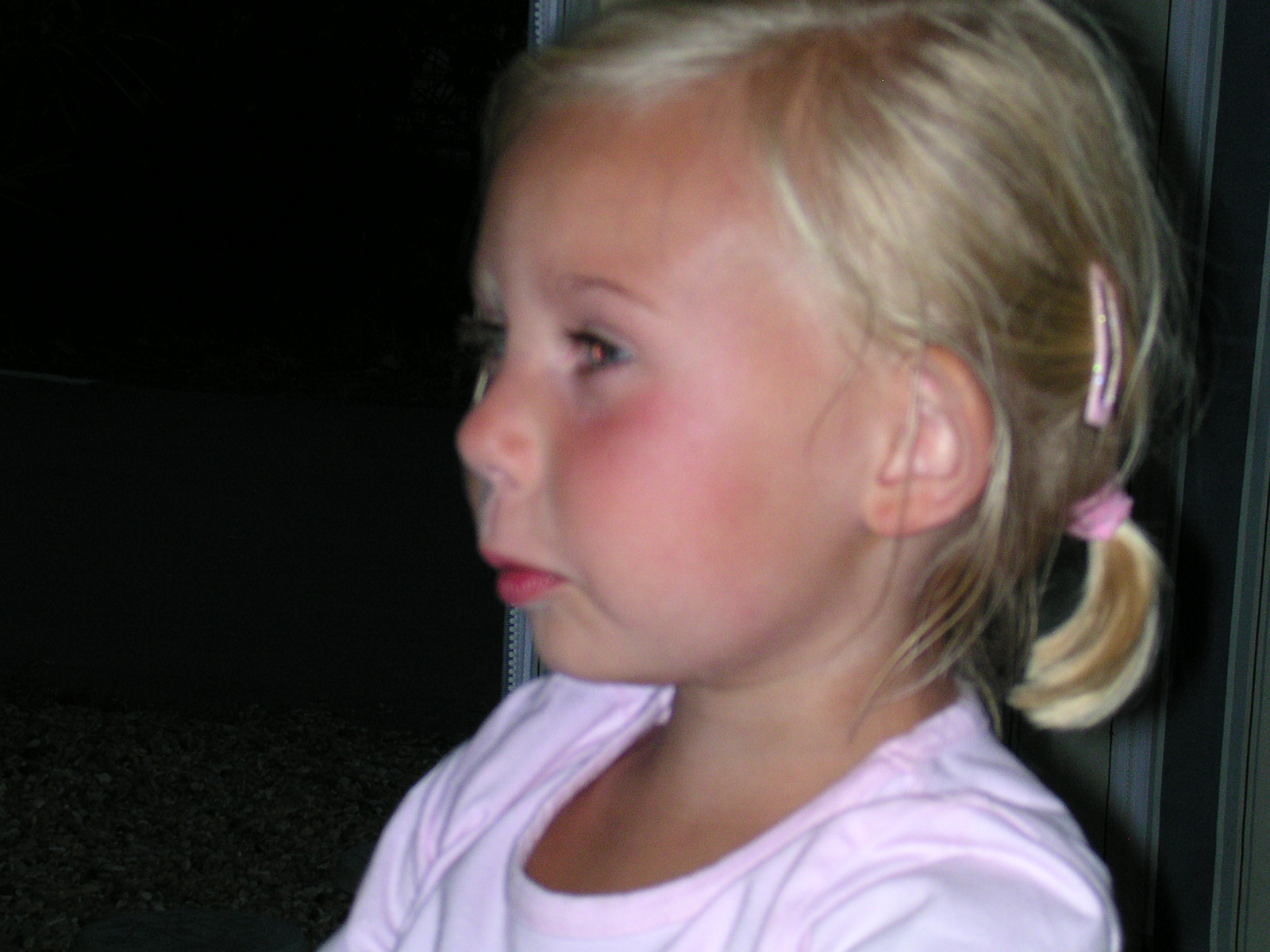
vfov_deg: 13.3
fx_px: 4072
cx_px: 635
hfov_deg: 17.7
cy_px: 476
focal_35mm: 111
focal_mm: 16.8
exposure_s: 1/60
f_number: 4.8
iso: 175
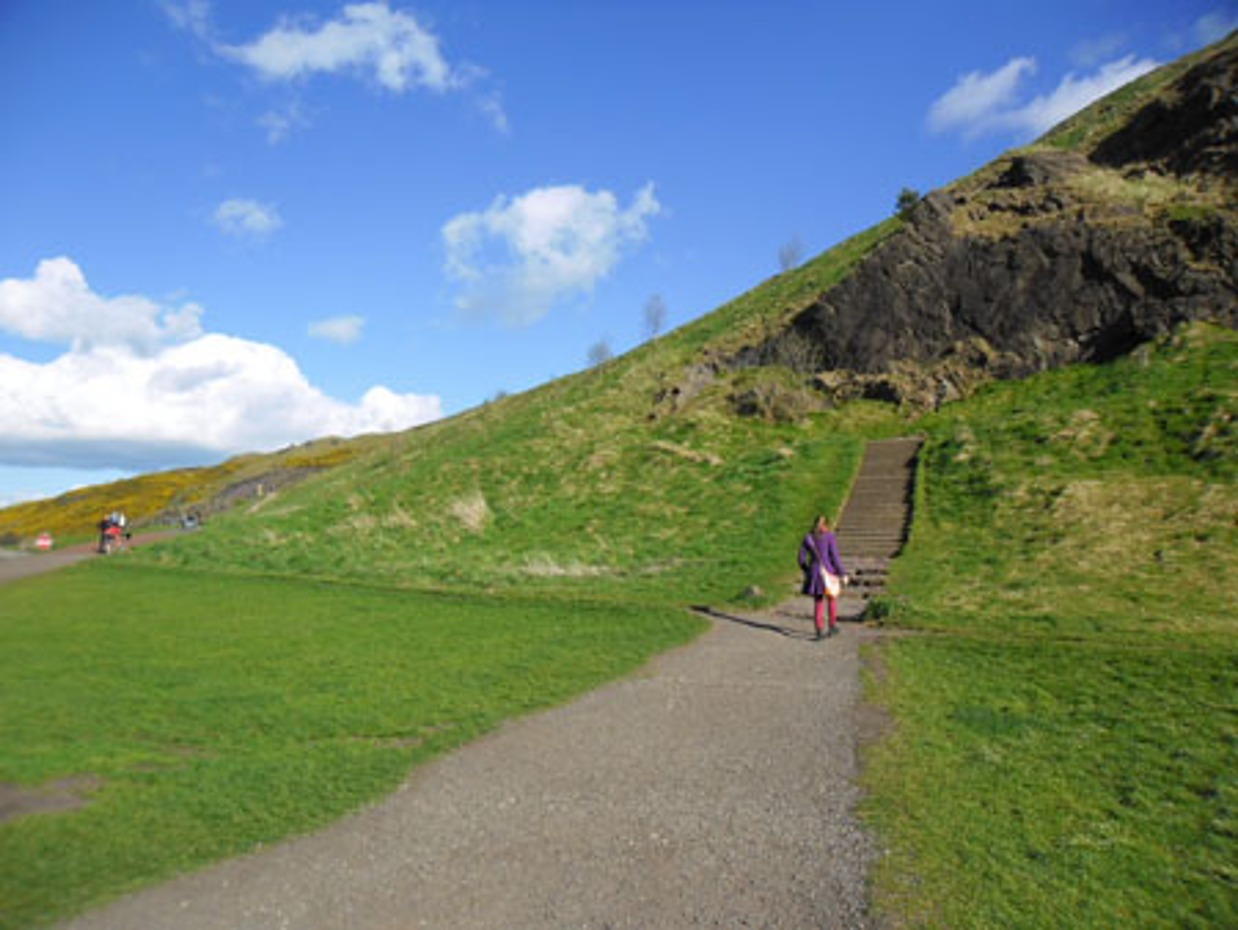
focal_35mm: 27
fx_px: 966
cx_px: 619
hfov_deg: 65.3
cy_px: 465
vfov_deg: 51.4
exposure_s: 1/724
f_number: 3.5
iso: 80
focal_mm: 4.9
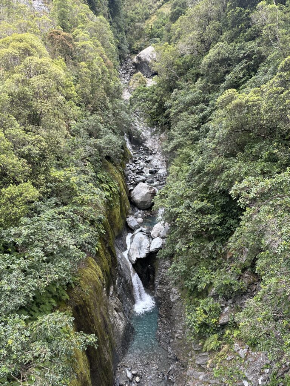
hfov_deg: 56.8
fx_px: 268
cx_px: 145
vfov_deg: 71.6
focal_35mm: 24
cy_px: 193
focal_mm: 6.86
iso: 64
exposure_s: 1/176
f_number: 1.78
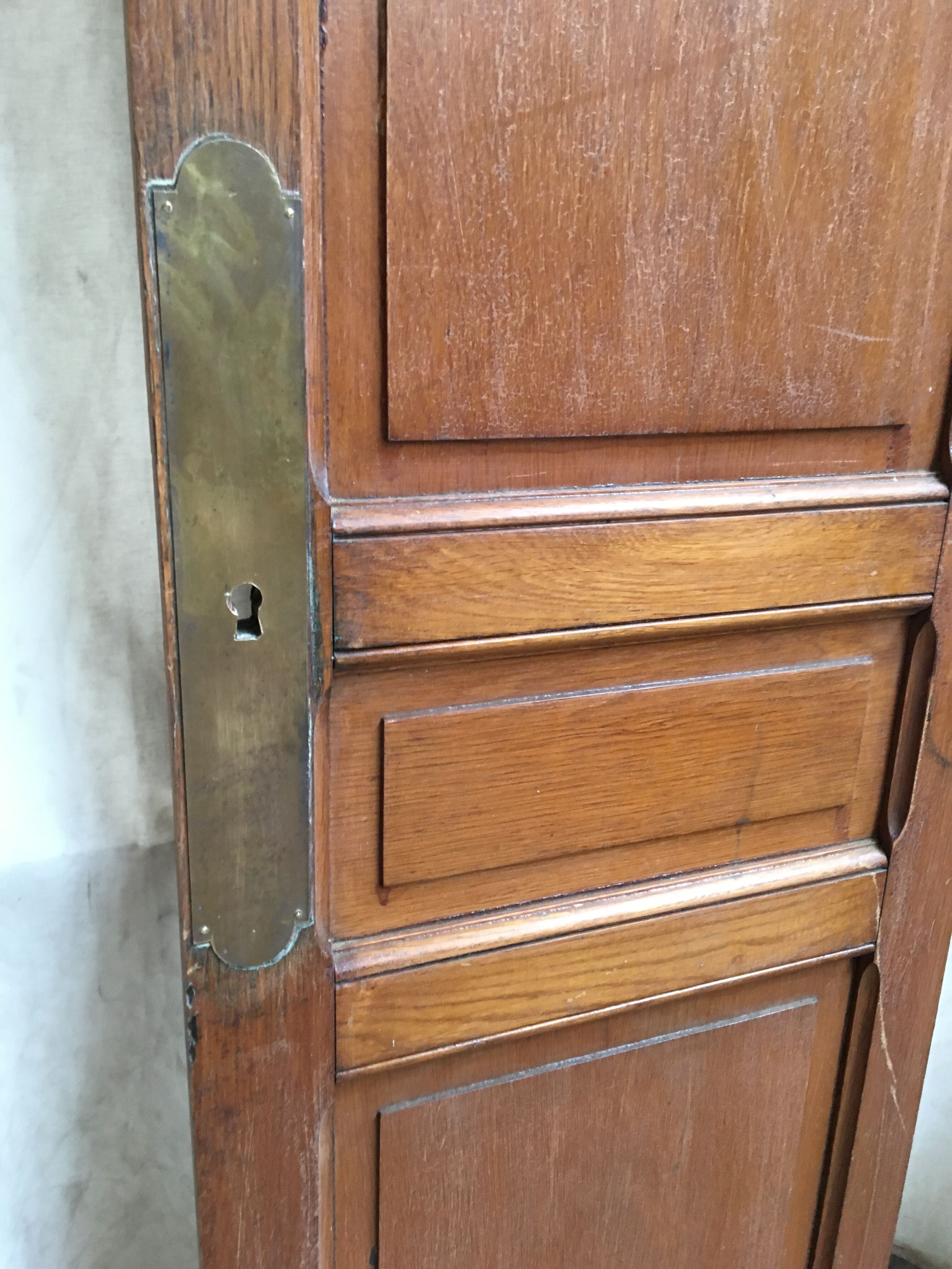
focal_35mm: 29
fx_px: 1063
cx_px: 476
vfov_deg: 61.7
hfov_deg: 48.2
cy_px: 634
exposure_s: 1/33
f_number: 2.2
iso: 160
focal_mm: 4.15
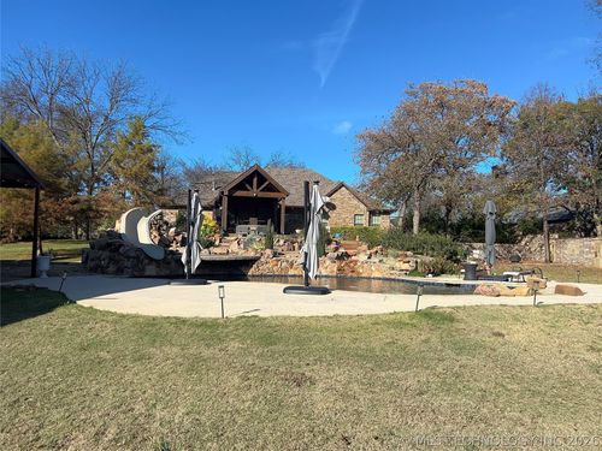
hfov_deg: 67.3
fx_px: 452
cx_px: 301
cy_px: 226
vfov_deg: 53.1
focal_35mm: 26
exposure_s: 1/4274
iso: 50
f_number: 1.5
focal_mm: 5.7
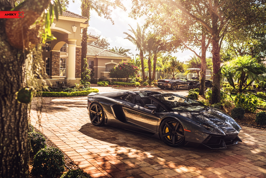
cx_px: 133
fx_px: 259
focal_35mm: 35
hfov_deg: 54.4
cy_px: 89
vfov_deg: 37.9
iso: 100
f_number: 2.8
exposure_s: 1/400
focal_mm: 35
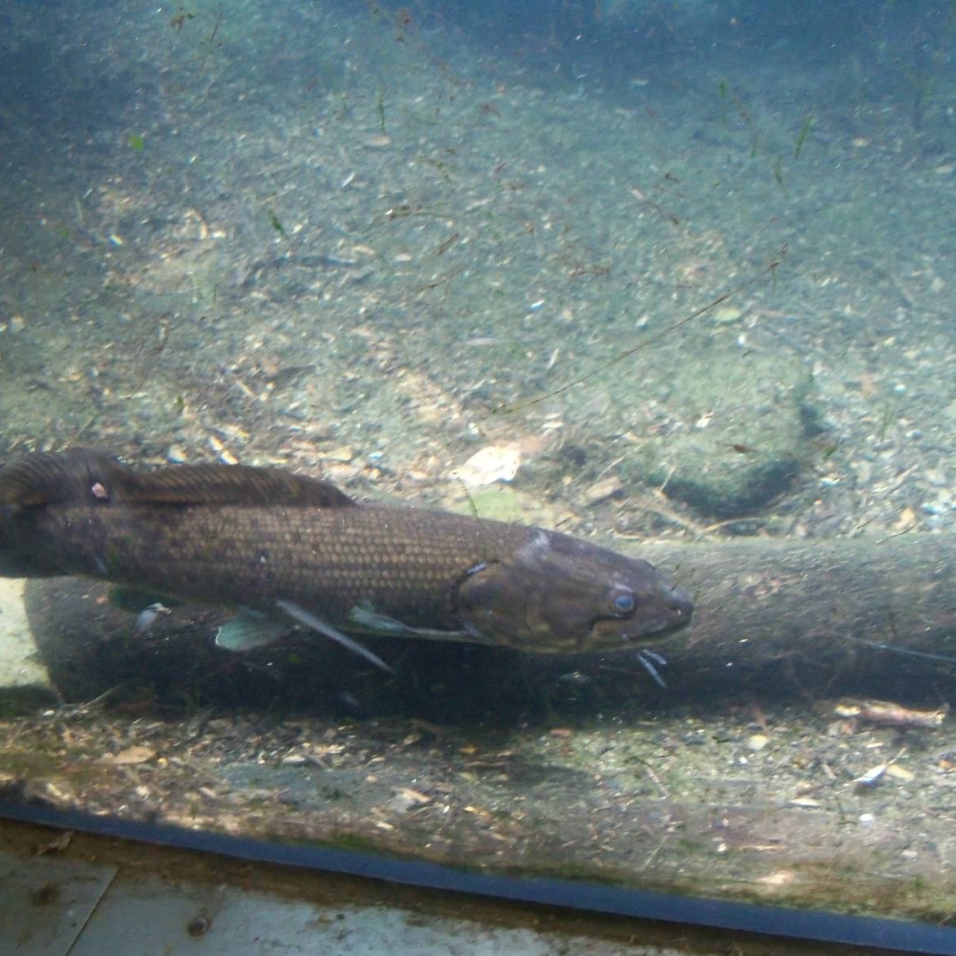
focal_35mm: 42
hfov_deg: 40.0
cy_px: 486
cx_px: 470
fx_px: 1312
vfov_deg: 40.0
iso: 400
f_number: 3.5
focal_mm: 6.2
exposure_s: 1/30
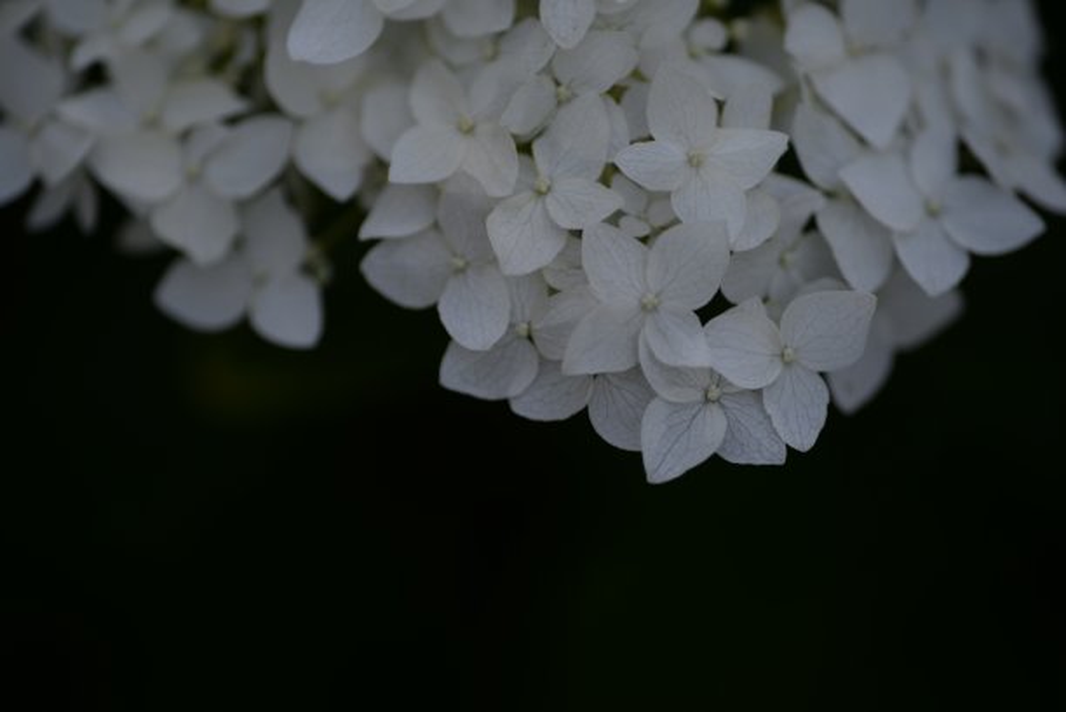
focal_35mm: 92
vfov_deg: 14.9
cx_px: 533
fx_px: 2726
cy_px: 356
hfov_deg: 22.1
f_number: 2.8
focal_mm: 92
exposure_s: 1/100
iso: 100
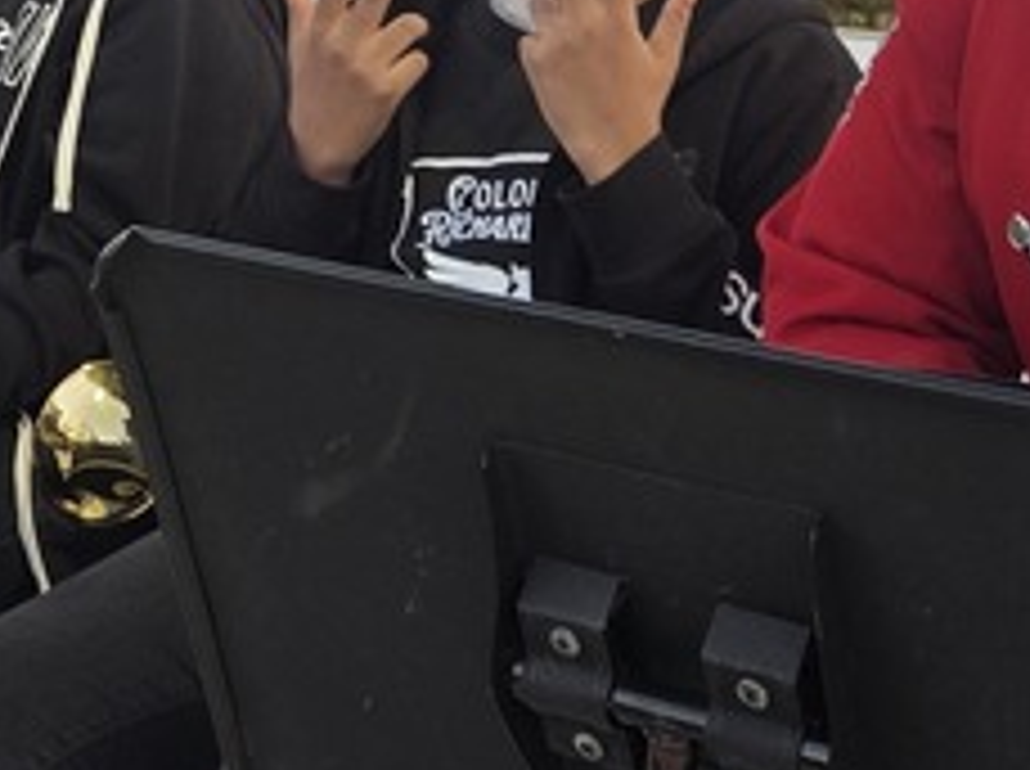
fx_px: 3060
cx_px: -112
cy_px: -108
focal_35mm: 103
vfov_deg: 14.0
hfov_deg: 18.4
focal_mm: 5.4
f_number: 1.8
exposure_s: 1/120
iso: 64
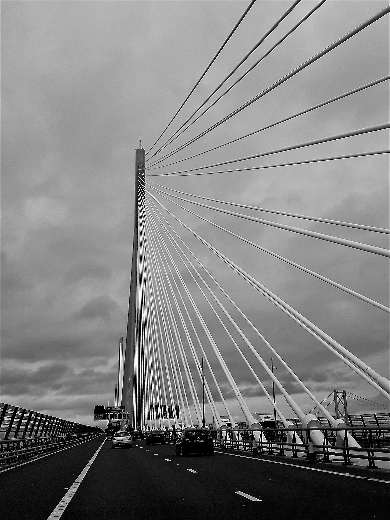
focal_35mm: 27
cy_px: 260
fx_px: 406
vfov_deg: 65.3
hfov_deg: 51.4
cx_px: 195
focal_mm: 3.6
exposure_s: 1/421
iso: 40
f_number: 1.9
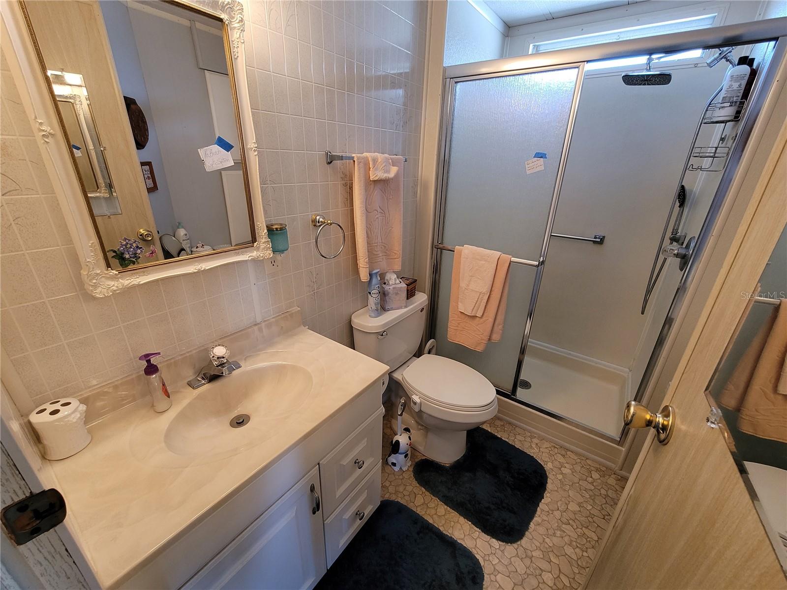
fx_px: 296
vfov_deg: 89.9
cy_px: 295
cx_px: 394
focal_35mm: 13
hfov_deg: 106.2
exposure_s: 1/60
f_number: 2.2
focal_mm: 2.2
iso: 250
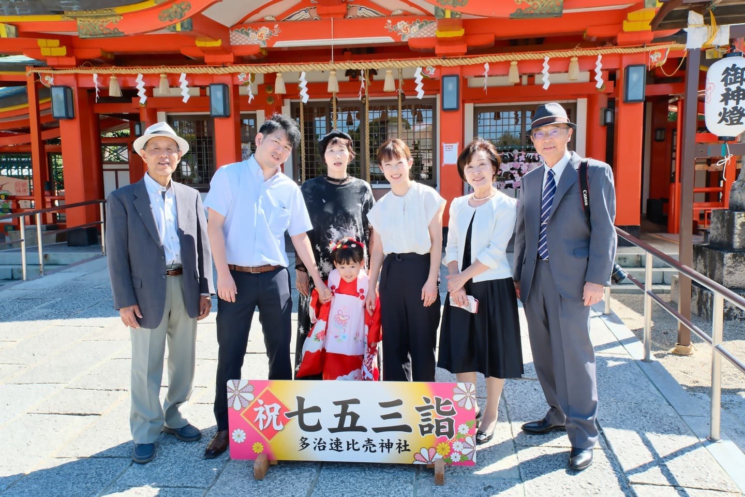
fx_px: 621
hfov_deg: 61.9
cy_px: 248
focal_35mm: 30
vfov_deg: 43.6
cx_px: 372
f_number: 8
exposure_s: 1/250
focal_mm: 20
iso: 800
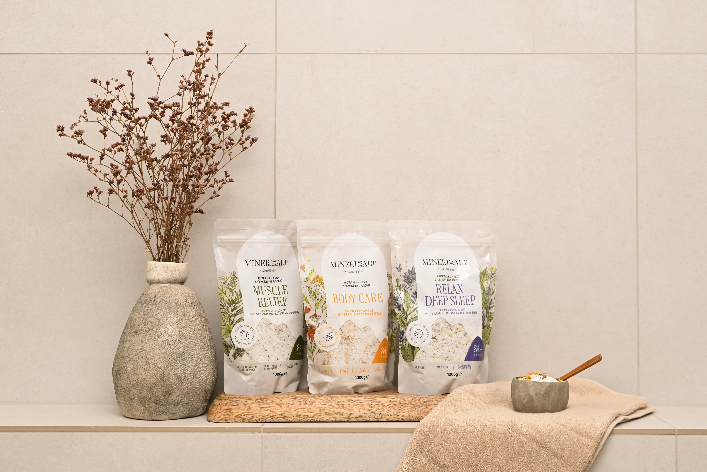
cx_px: 354
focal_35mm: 50
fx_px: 982
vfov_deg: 27.0
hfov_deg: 39.6
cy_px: 236
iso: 640
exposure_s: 1/125
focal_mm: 50
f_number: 5
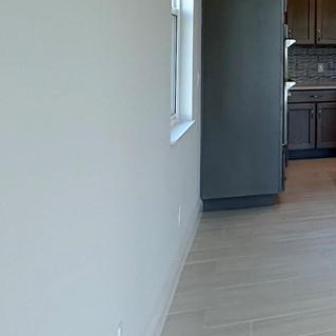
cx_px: 608
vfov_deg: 26.9
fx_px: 681
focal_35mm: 62
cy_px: 45
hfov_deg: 20.0
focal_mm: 2.22
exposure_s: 1/120
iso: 80
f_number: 2.2
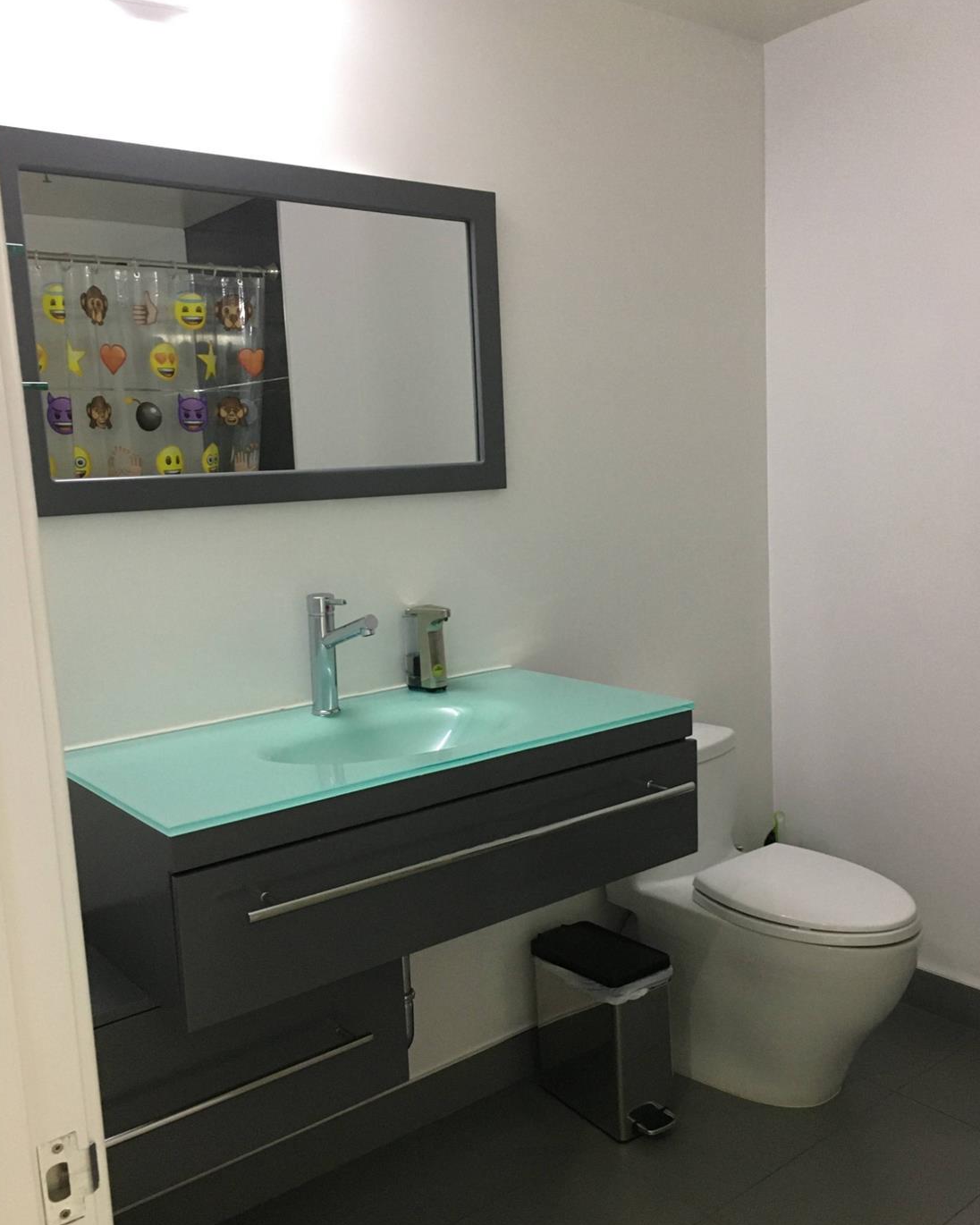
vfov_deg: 57.2
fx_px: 1124
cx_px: 496
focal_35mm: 31
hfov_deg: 47.1
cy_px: 632
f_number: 2.2
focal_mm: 4.15
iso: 200
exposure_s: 1/17
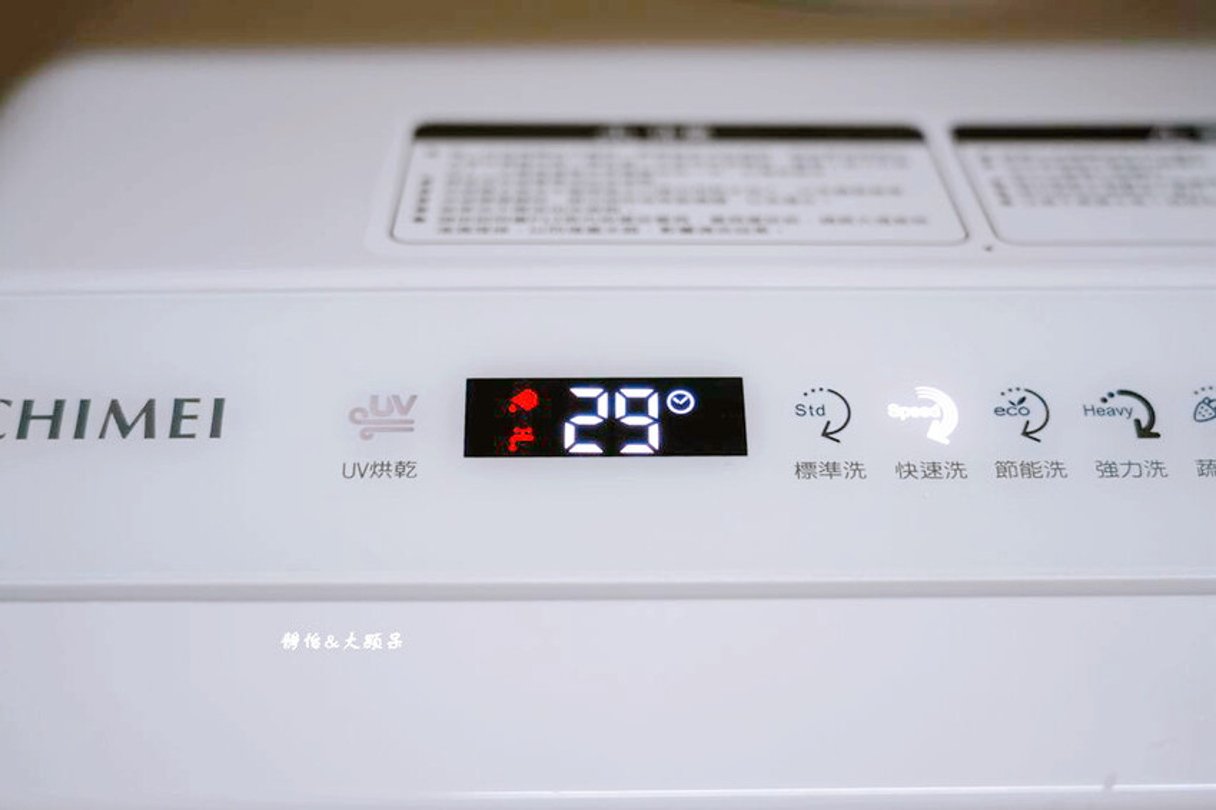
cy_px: 405
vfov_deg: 26.0
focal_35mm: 52
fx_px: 1756
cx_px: 608
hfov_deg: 38.2
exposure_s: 1/60
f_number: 4
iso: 400
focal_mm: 52
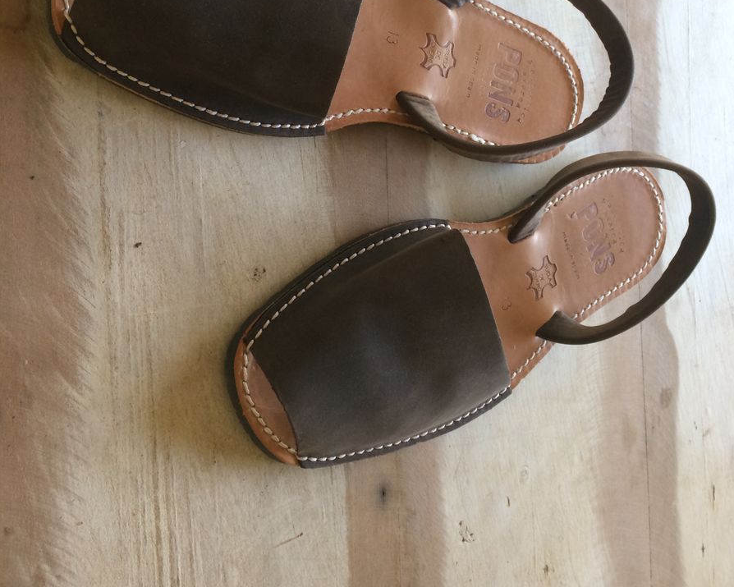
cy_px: 127
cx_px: 369
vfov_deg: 37.9
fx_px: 825
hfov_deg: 47.9
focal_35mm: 38
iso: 40
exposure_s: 1/40
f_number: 2.2
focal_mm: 4.15
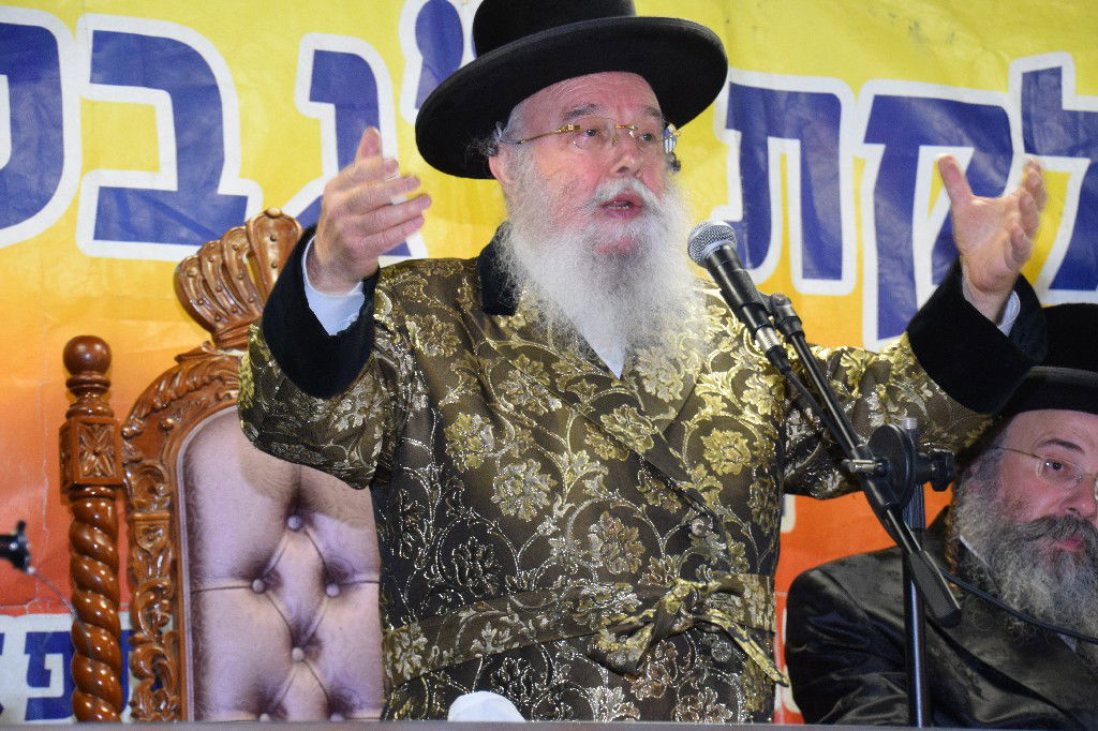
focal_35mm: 105
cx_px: 549
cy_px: 366
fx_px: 3201
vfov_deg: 13.0
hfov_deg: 19.5
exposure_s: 1/60
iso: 1600
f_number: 5.6
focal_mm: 70
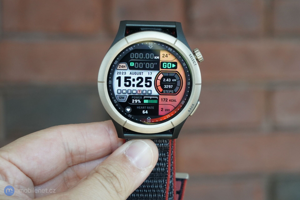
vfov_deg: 20.0
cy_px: 100
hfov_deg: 29.7
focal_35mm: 68
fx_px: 567
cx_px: 150
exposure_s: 1/125
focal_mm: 68
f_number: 8
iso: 1600
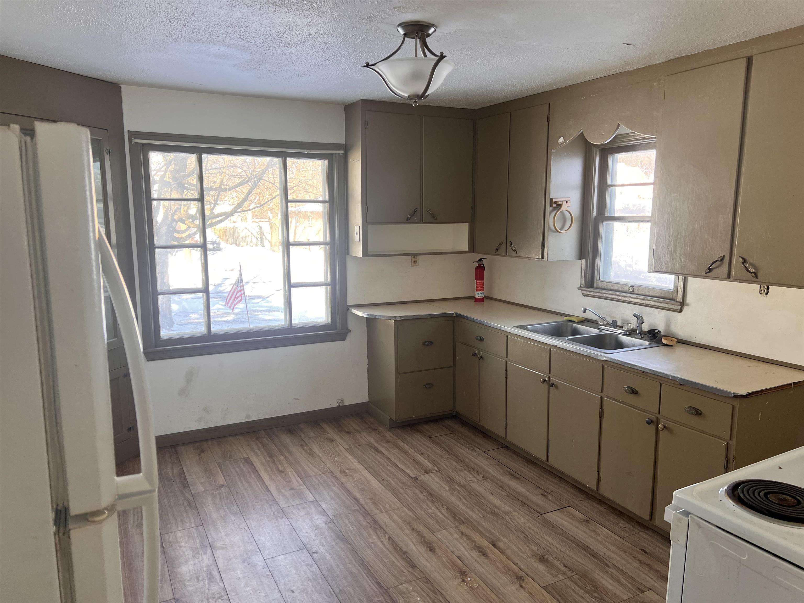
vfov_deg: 53.1
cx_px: 402
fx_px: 604
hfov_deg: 67.3
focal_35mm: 26
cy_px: 302
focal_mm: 5.7
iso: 64
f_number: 1.5
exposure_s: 1/135
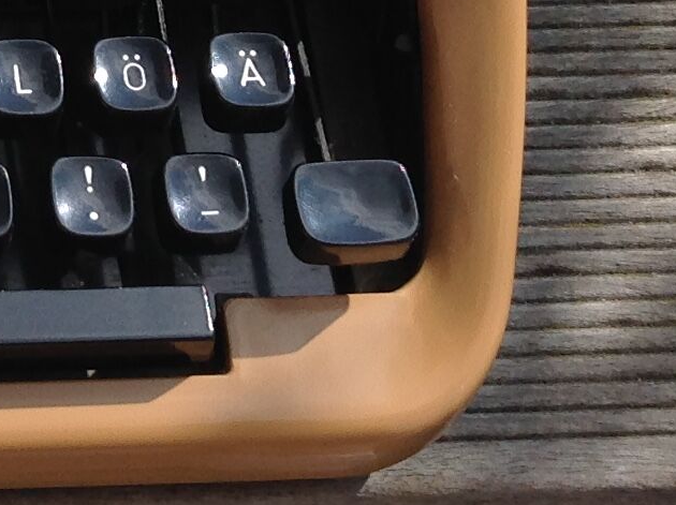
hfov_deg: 12.9
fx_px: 2809
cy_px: -437
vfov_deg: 9.7
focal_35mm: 144
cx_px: -357
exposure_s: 1/1779
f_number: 2.4
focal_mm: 4.28
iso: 50
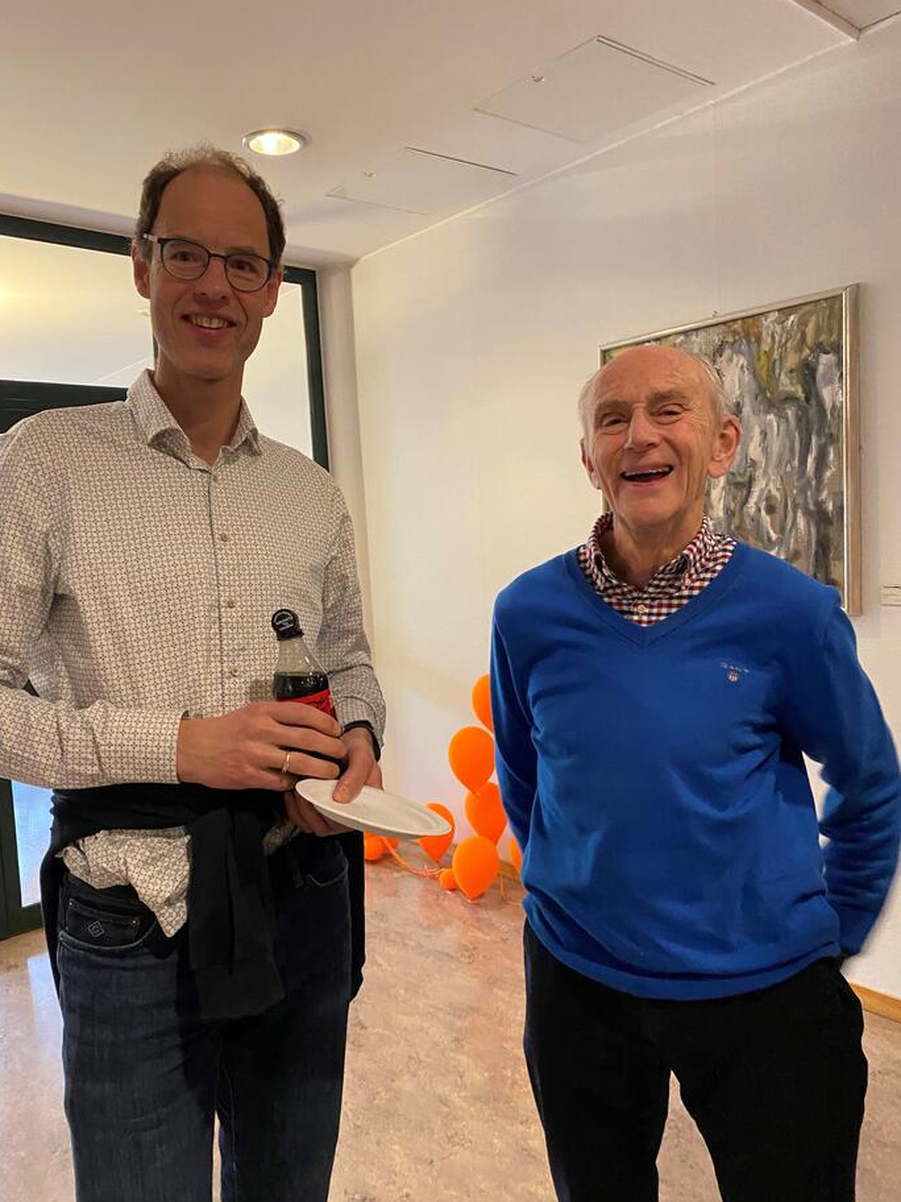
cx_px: 443
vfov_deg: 65.3
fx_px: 937
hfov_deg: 51.4
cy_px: 616
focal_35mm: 27
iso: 500
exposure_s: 1/50
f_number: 1.8
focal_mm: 4.25
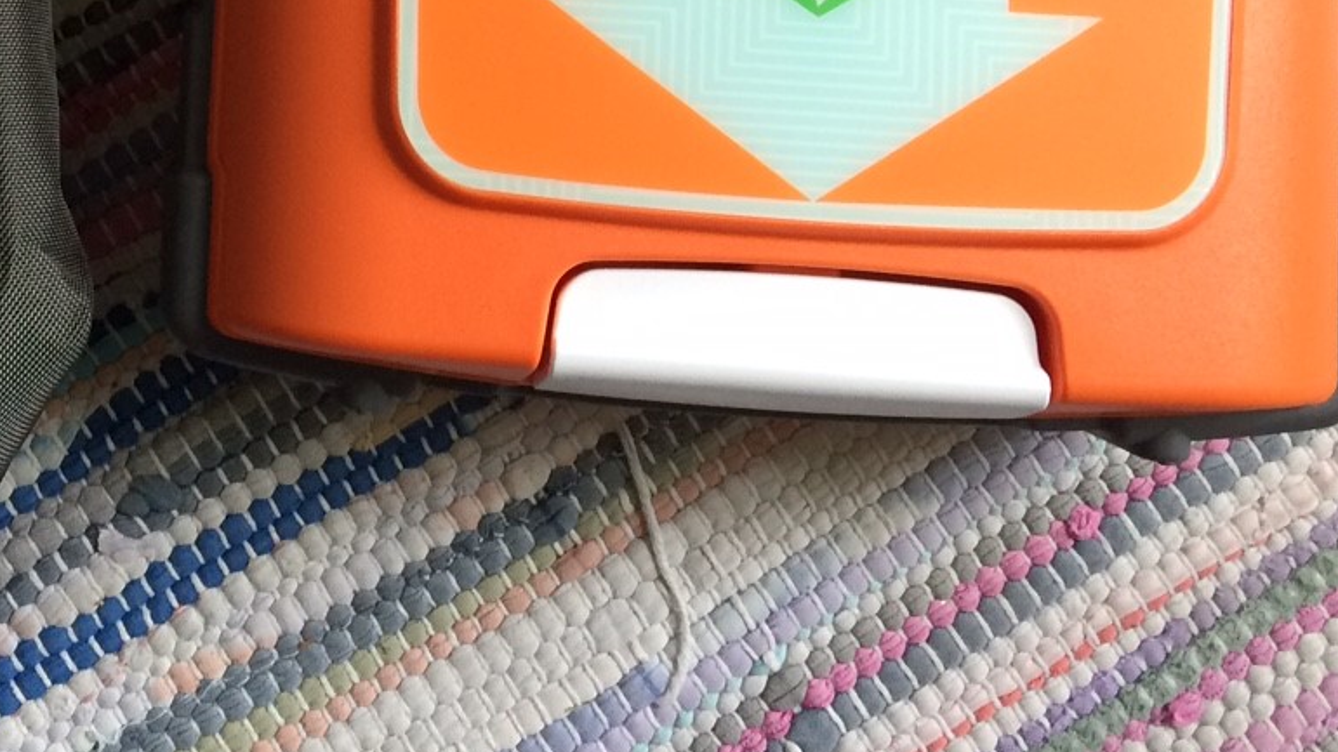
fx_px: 2377
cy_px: -287
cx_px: 160
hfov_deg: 30.2
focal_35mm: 67
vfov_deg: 16.7
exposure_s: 1/33
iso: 125
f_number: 2.2
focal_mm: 4.15
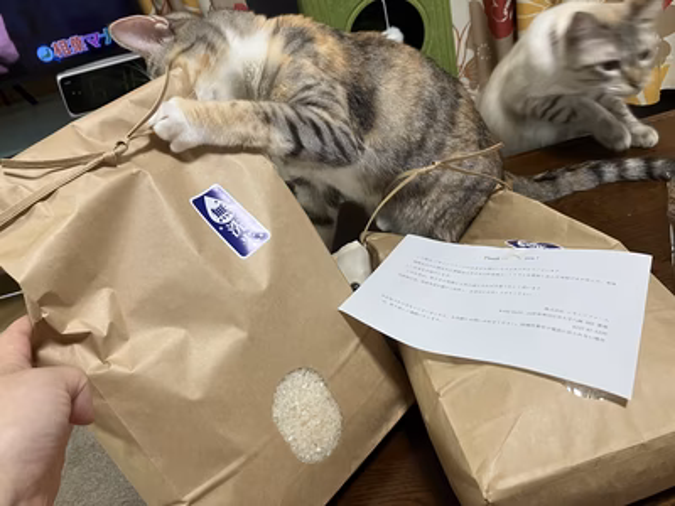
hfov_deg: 63.4
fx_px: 546
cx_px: 338
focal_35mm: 28
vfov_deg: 49.7
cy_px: 253
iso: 125
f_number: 1.8
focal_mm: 3.99
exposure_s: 1/60
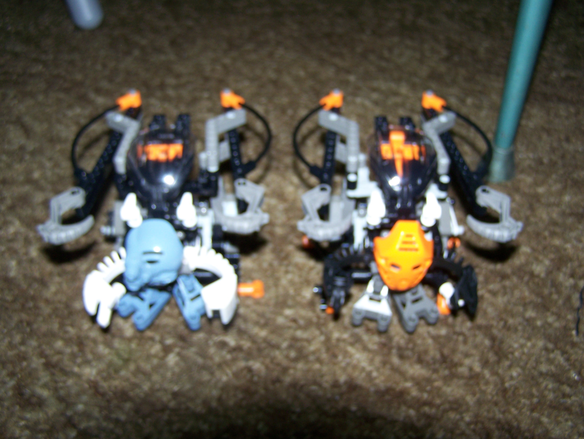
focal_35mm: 38
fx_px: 642
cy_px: 220
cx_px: 292
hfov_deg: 48.9
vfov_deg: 37.8
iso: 80
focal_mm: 6.3
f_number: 2.8
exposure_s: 1/60
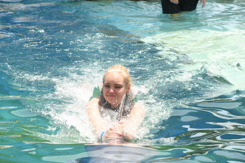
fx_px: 1578
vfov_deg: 5.9
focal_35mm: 232
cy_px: 82
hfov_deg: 8.9
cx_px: 122
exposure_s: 1/200
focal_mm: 155
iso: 250
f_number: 14
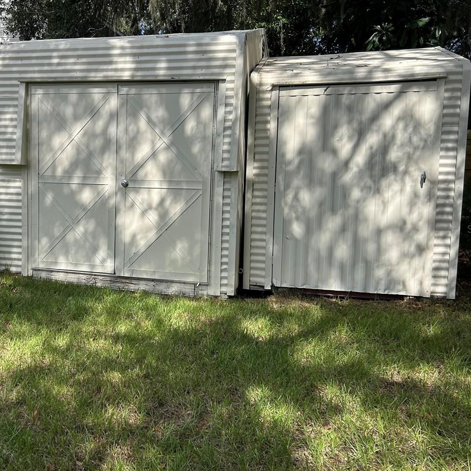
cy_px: 229
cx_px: 124
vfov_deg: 43.9
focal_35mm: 38
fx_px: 585
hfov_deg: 42.6
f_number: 1.5
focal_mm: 5.7
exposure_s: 1/3356
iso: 50
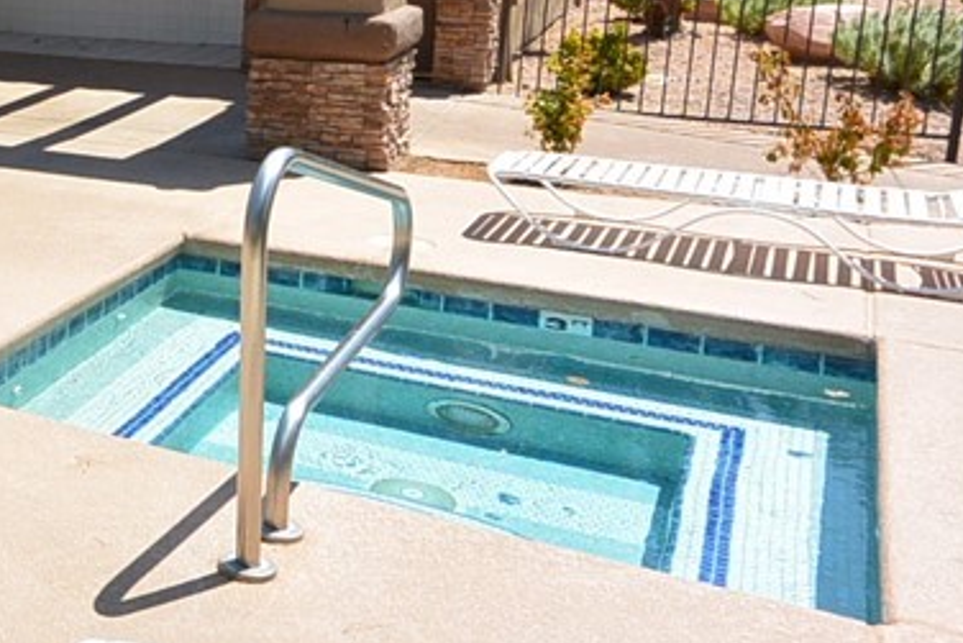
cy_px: 118
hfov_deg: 29.1
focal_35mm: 52
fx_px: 1391
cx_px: -359
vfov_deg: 25.5
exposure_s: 1/1000
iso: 160
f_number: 5
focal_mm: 6.7
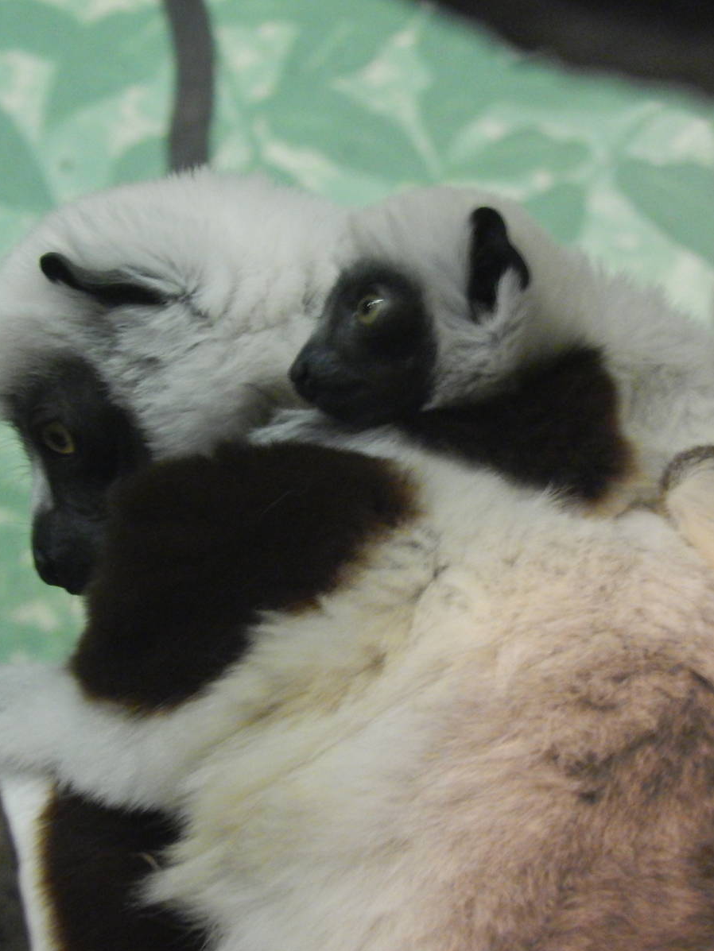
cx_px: 414
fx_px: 20210
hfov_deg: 2.0
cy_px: 476
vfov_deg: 2.7
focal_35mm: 735
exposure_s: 1/8
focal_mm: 97.9
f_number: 5.8
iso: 800
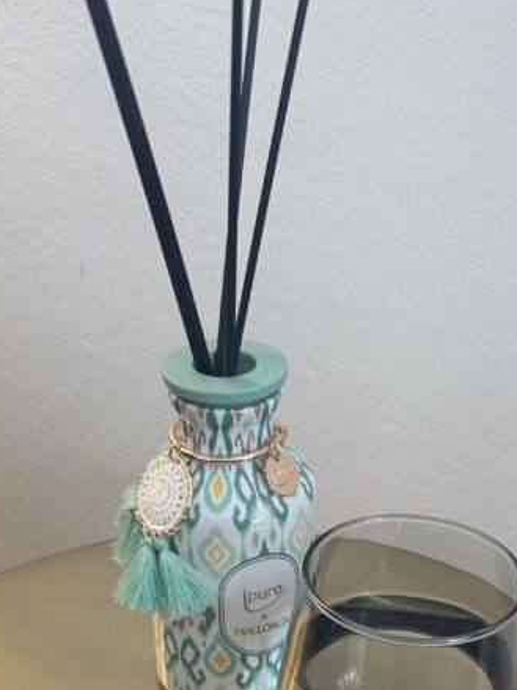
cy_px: 773
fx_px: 1116
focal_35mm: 56
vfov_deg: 30.5
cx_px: 281
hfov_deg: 26.1
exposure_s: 1/100
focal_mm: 6.76
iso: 200
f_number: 1.78
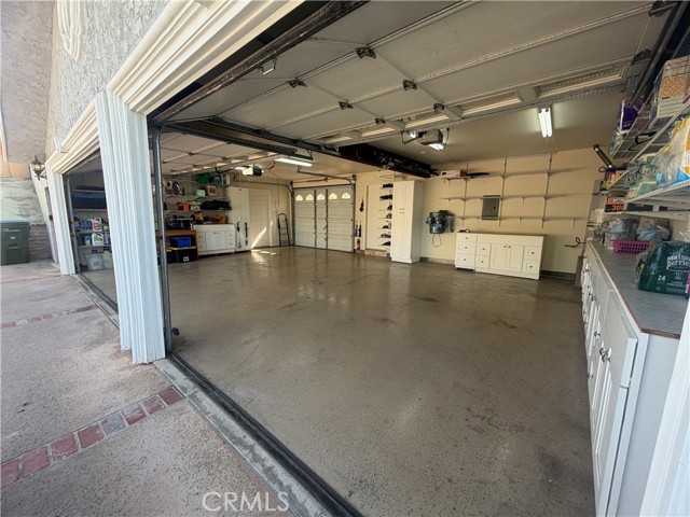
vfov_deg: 85.7
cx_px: 345
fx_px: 279
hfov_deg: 102.1
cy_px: 258
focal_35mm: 14
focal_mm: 2.22
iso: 50
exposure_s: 1/121
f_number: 2.2
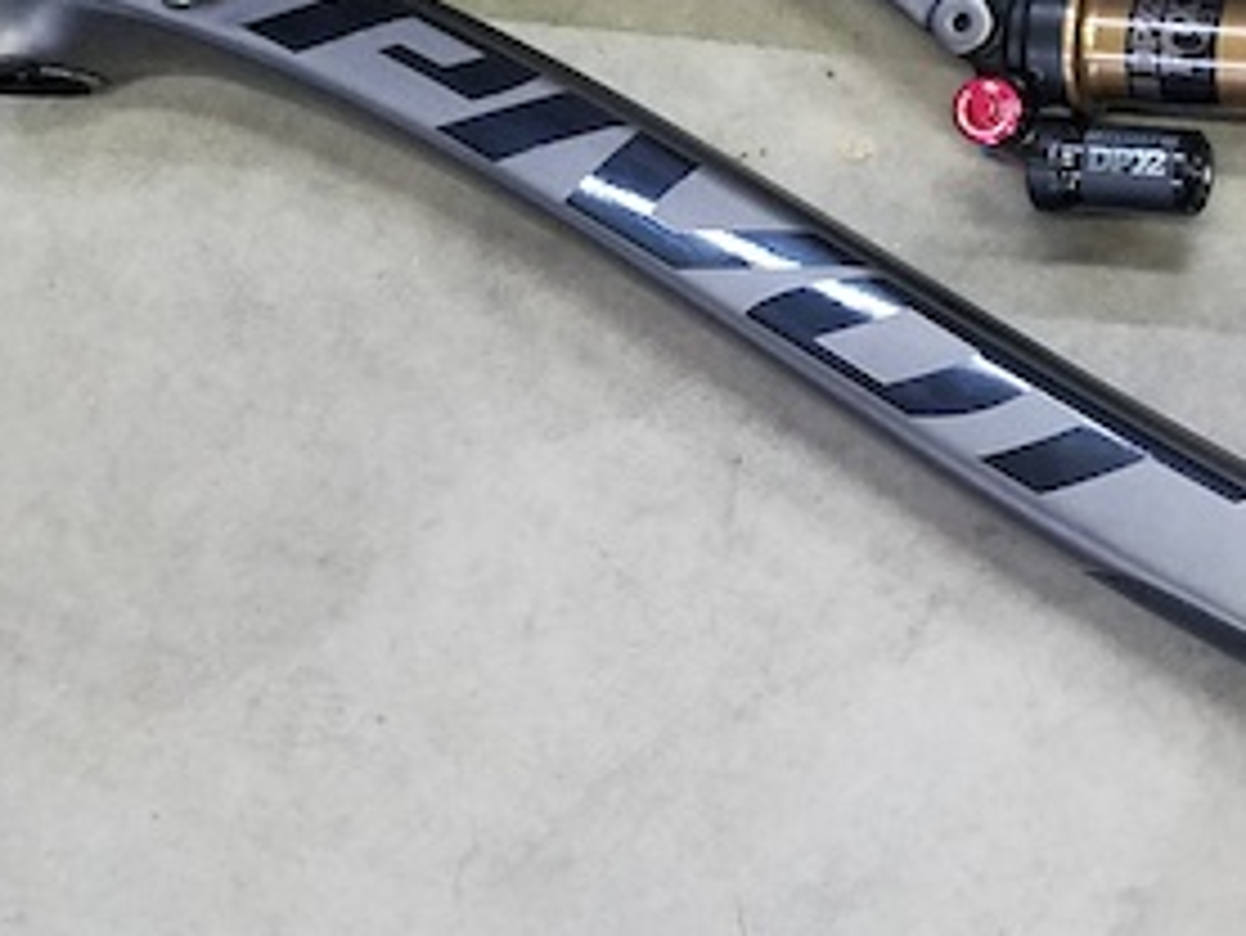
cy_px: 252
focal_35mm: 75
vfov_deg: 19.5
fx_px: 2701
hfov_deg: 22.6
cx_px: 1700
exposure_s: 1/20
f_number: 1.7
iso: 250
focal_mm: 4.2
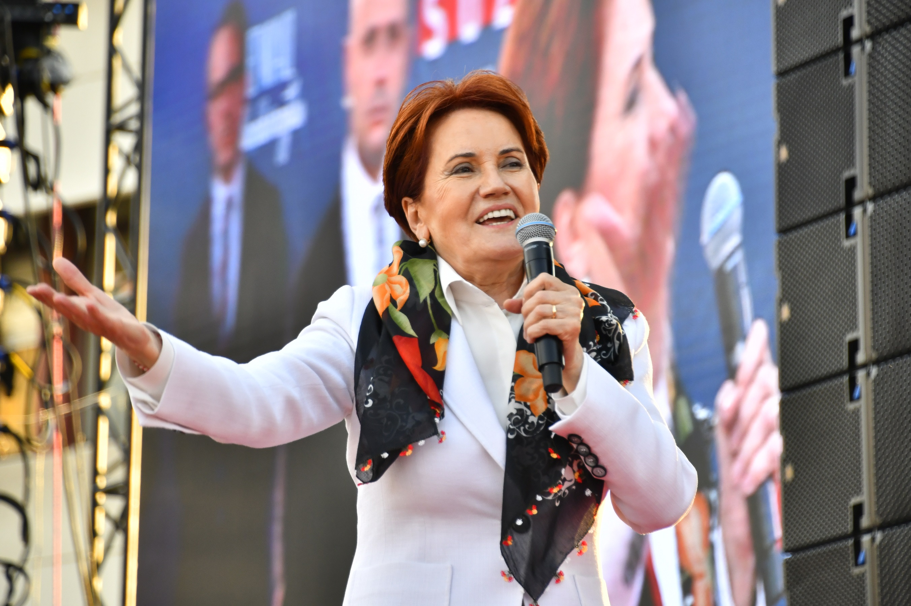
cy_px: 303
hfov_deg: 8.9
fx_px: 5868
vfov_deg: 5.9
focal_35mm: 232
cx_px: 456
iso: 560
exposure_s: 1/350
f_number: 6
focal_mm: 155
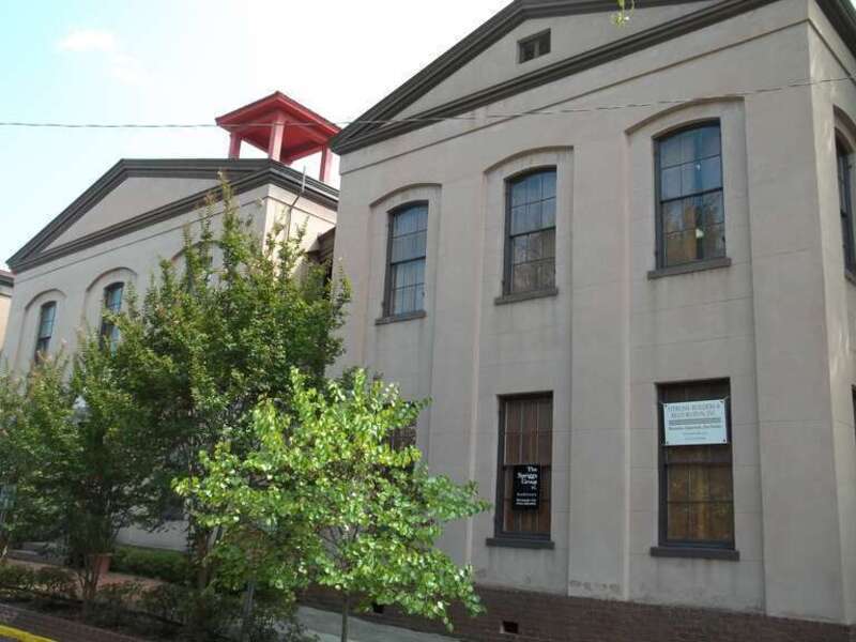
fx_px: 816
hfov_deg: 55.4
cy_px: 321
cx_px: 428
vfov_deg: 42.9
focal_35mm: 33
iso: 64
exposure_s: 1/250
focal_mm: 5.9
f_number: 3.3
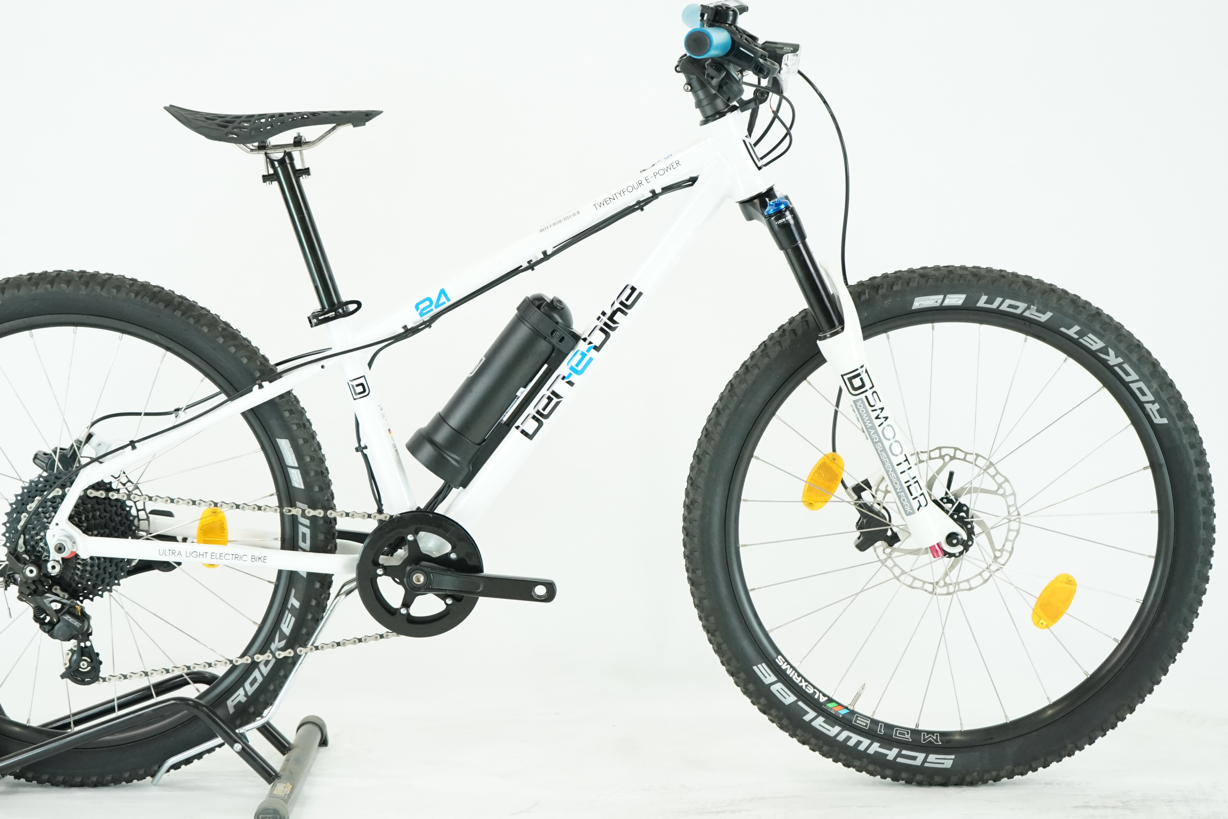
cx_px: 512
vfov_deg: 17.3
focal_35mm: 79
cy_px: 344
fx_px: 2695
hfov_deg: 25.6
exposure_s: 1/200
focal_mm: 66
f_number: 5.6
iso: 2000
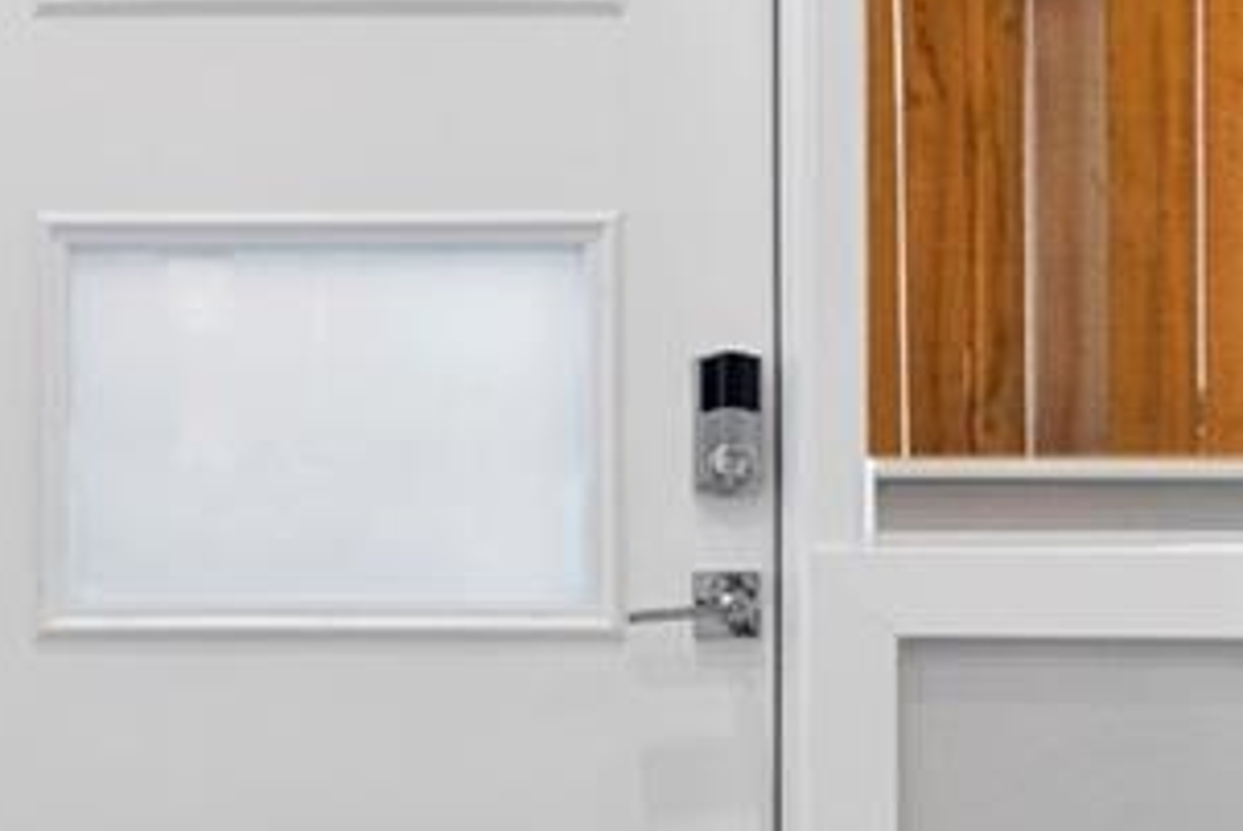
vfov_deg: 12.9
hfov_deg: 18.8
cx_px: 37
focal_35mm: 106
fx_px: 3663
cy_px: 465
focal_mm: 20
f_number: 8
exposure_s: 1/5
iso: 640
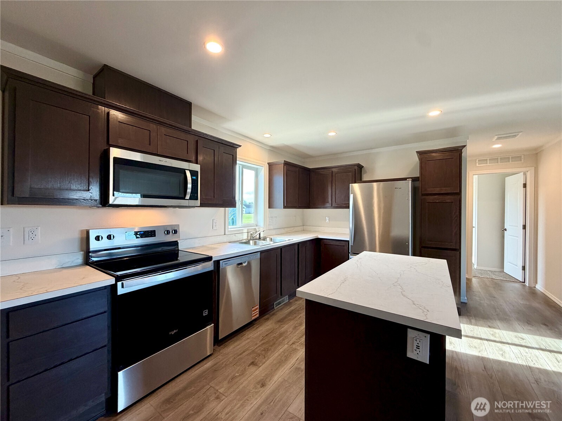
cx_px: 281
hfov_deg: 102.1
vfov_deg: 85.7
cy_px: 210
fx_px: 227
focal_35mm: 14
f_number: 2.2
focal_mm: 2.22
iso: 320
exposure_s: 1/120
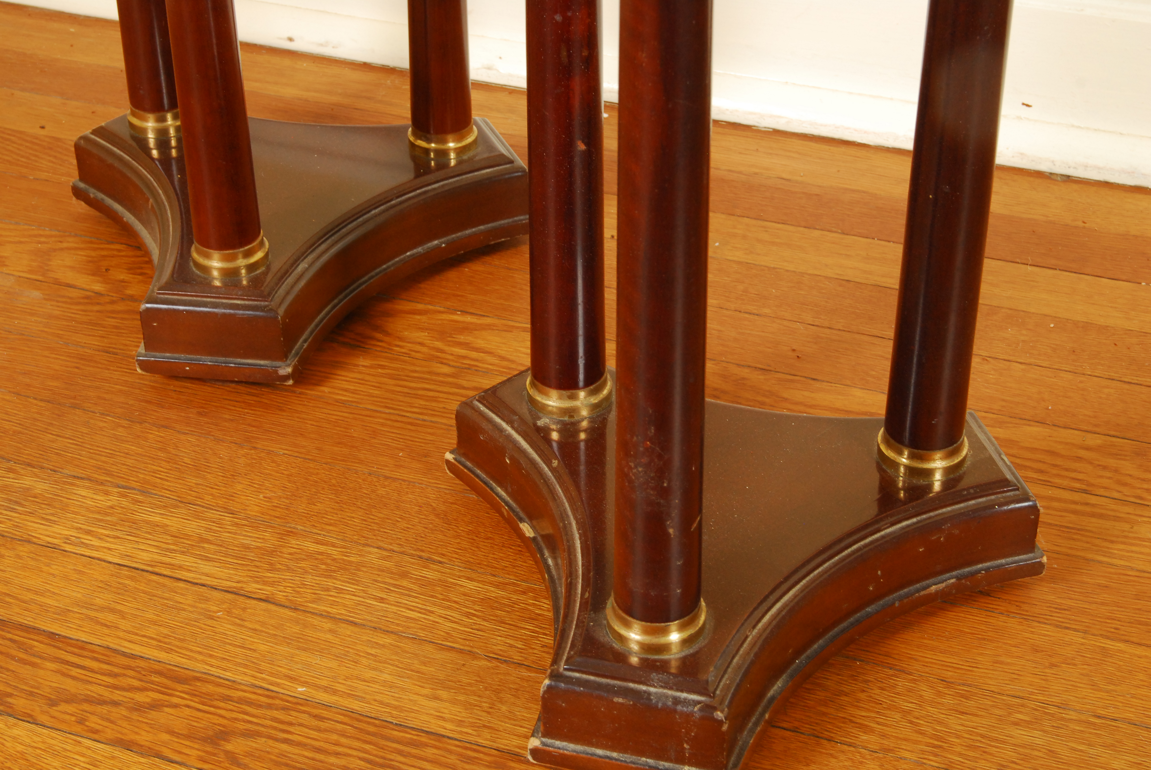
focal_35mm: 66
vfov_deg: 20.7
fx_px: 2113
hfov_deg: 30.5
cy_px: 385
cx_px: 576
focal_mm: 44
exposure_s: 1/100
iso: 400
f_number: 10
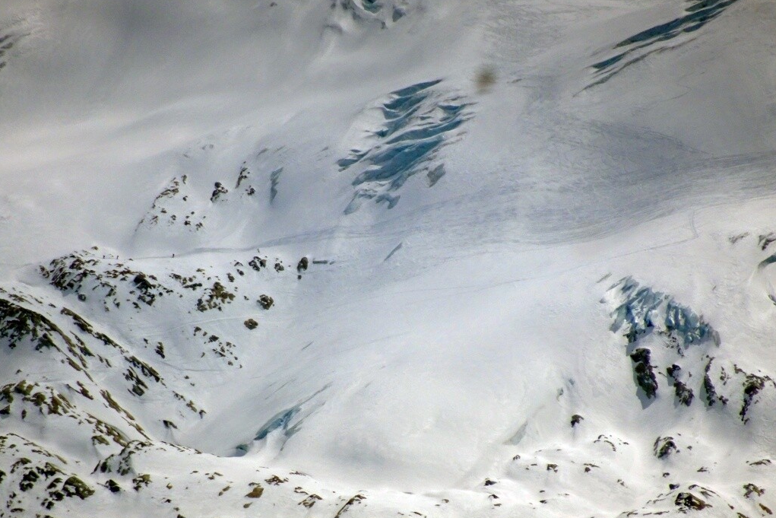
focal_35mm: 751
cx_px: 388
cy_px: 259
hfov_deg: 2.7
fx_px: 16189
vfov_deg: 1.8
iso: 80
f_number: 6.4
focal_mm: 123
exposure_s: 1/1250
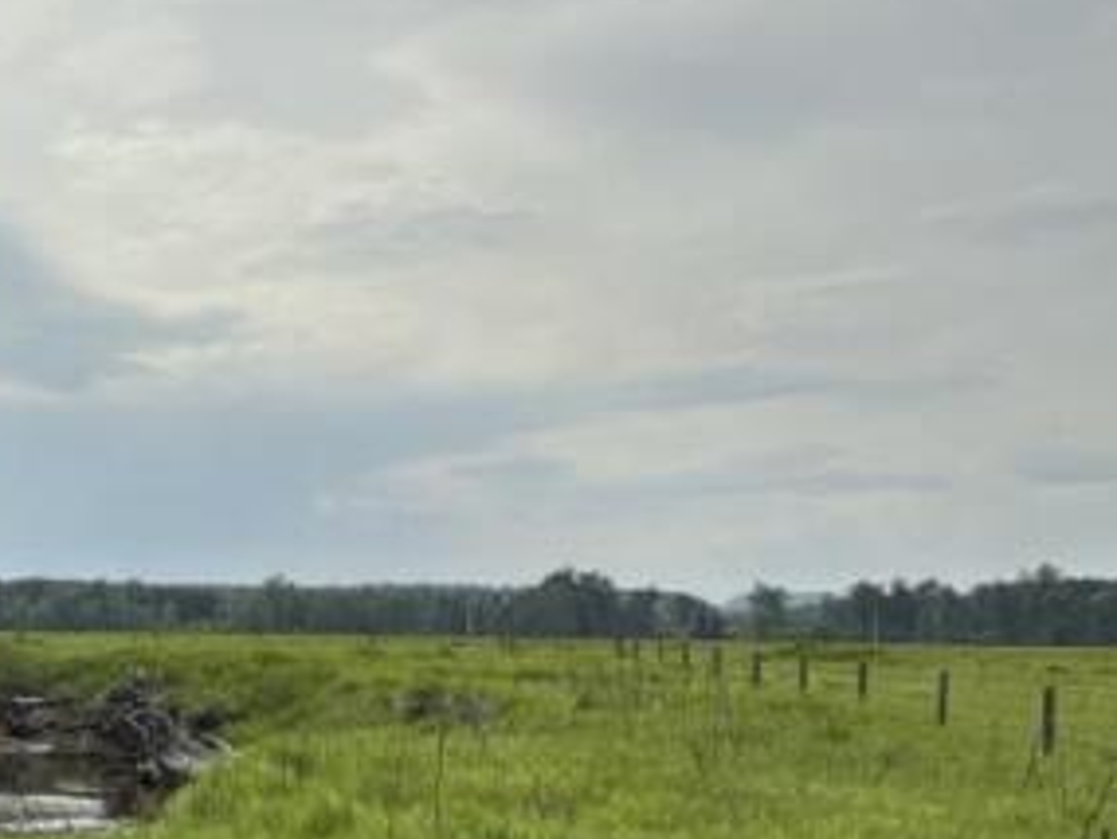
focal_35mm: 51
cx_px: -715
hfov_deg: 24.6
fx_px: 1646
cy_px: 619
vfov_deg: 28.2
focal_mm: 2.22
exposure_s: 1/1961
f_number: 2.2
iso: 50
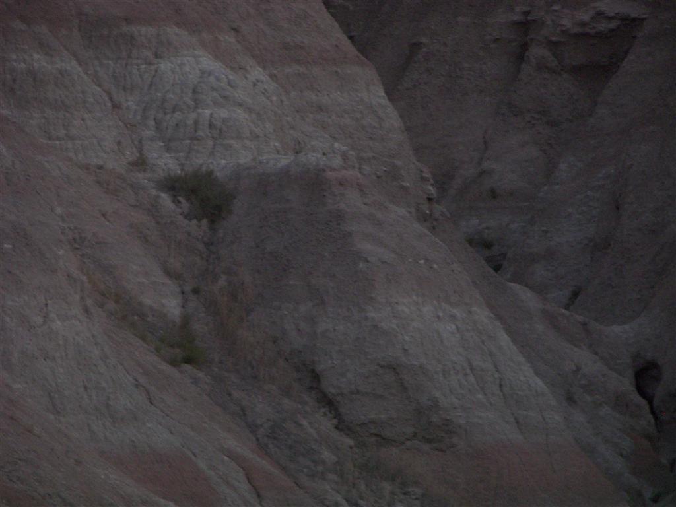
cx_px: 338
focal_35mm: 307
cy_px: 254
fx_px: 5995
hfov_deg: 6.5
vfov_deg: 4.8
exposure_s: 1/80
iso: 200
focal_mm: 50.9
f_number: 3.6
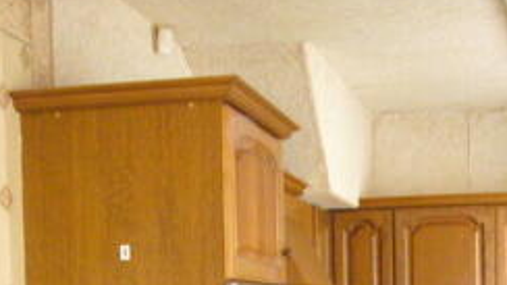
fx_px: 981
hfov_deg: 28.7
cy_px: 428
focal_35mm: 73
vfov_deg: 15.3
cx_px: 352
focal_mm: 4.6
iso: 400
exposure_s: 1/30
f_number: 2.8
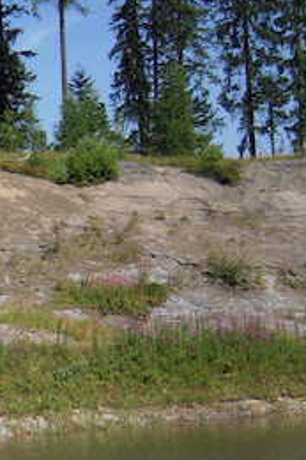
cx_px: -304
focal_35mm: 115
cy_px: 369
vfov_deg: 17.7
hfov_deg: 10.9
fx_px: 1468
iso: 100
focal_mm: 7.3
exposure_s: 1/250
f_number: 6.4
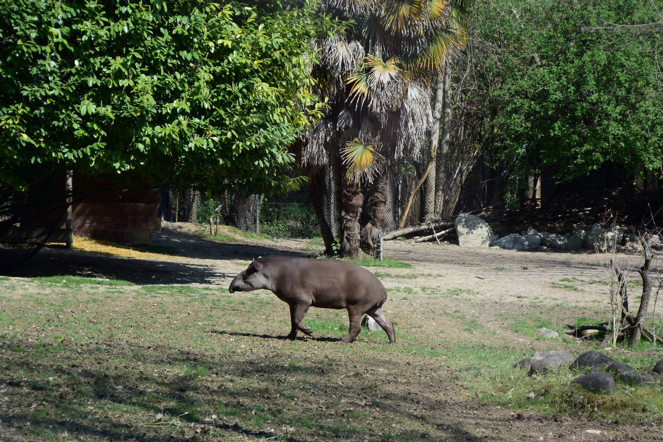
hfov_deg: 13.6
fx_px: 2781
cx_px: 332
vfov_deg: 9.1
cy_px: 221
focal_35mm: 151
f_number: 5.6
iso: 200
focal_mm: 56.2
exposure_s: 1/400
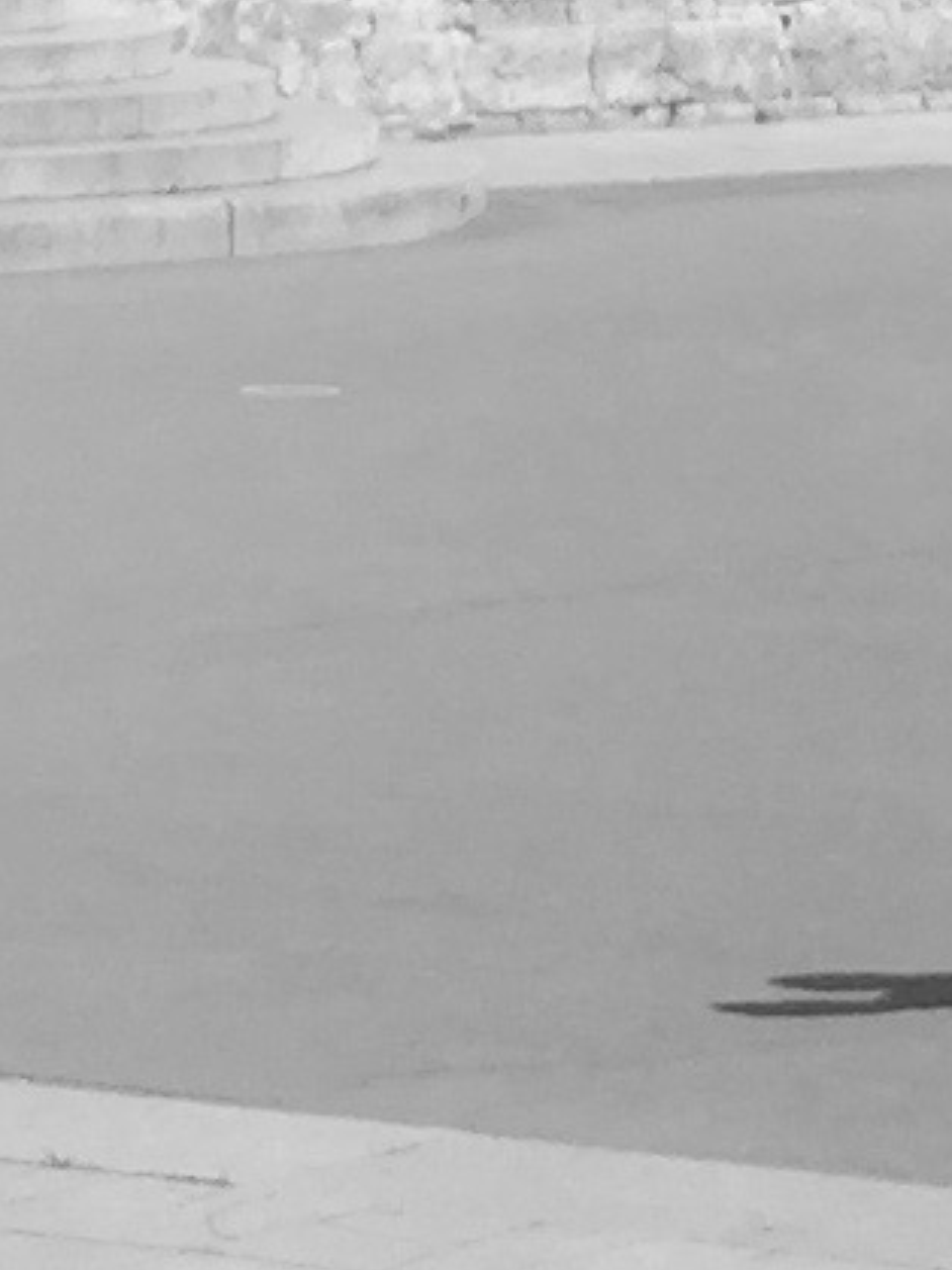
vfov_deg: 8.5
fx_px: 8291
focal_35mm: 226
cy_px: -743
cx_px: 1425
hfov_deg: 6.5
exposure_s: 1/3300
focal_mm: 4.15
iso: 32
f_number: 2.2
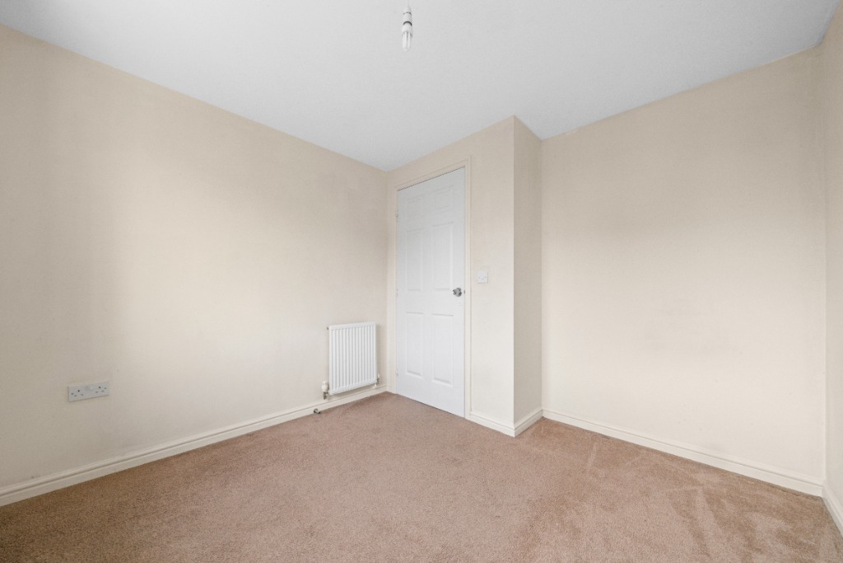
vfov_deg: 90.0
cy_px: 282
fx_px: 281
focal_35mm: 12
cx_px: 422
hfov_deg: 112.6
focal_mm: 12
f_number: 22
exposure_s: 5
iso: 800
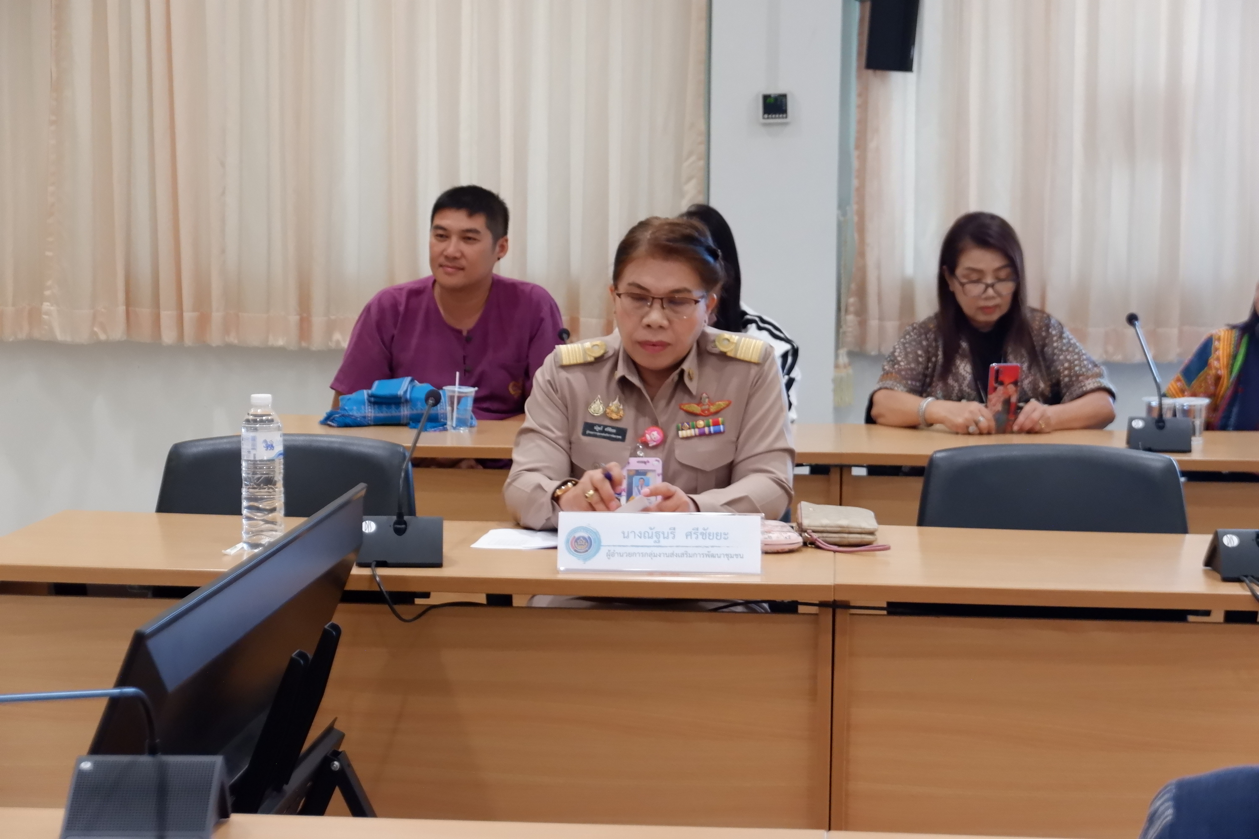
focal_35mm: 75
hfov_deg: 27.0
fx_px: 2623
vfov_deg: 18.2
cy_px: 420
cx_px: 630
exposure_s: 1/100
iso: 3200
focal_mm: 50
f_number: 5.6
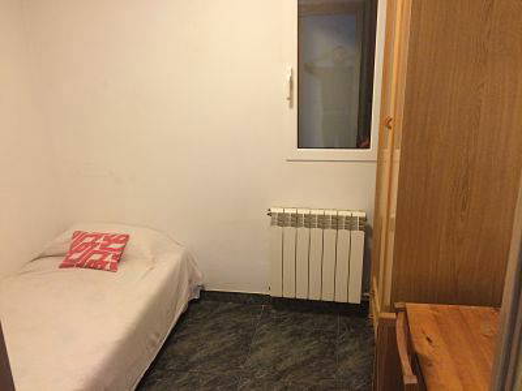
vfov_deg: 48.2
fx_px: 437
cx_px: 261
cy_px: 196
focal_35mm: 29
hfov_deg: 61.7
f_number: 2.2
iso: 250
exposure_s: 1/33
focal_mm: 4.15
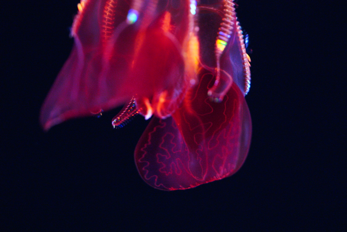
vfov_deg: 10.2
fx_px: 1302
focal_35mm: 135
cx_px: 174
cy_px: 116
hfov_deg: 15.2
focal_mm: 90
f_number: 2.8
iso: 6400
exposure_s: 1/60
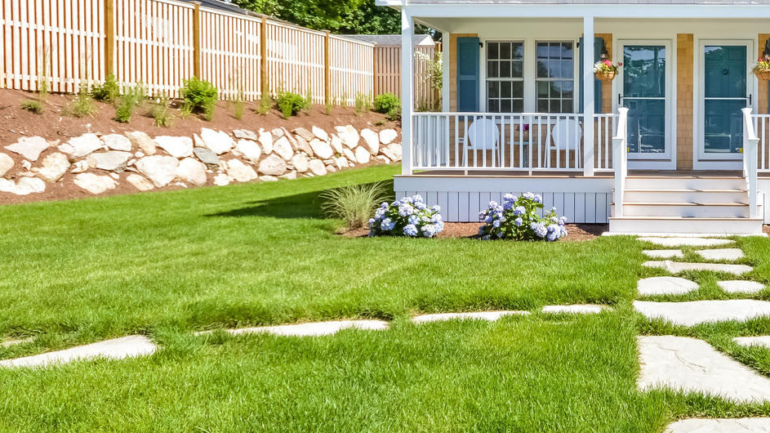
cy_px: 136
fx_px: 653
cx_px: 657
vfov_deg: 36.2
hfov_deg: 55.0
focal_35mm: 32
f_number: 8
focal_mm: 10
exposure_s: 1/200
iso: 200
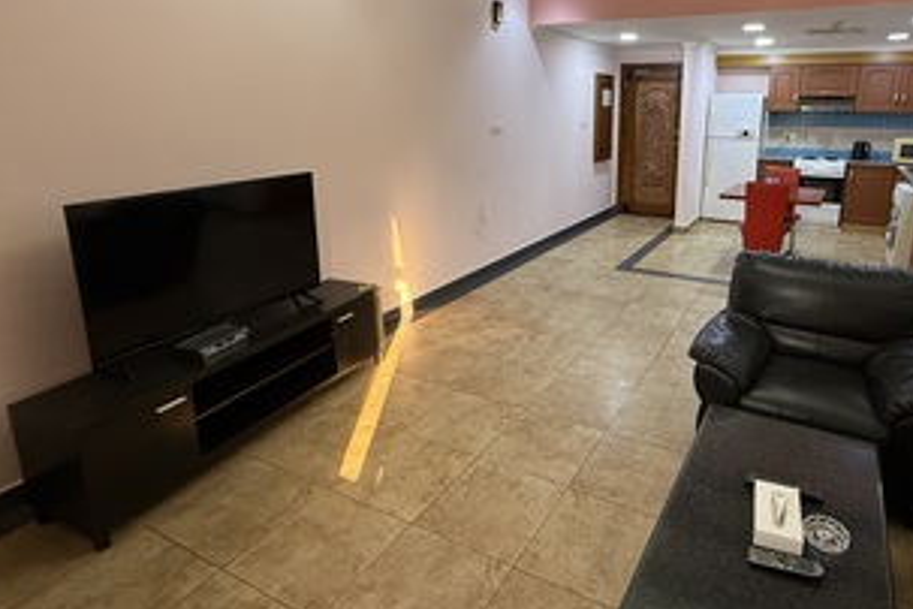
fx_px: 558
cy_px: 222
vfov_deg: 56.4
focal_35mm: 22
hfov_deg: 77.4
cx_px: 562
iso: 250
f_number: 2.2
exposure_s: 1/50
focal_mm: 2.22
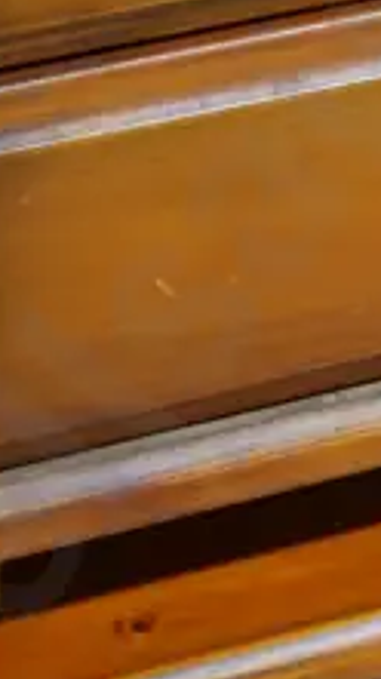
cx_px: 373
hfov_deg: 6.6
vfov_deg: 11.8
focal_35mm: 182
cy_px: 55
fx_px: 3275
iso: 640
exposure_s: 1/60
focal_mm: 18
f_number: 4
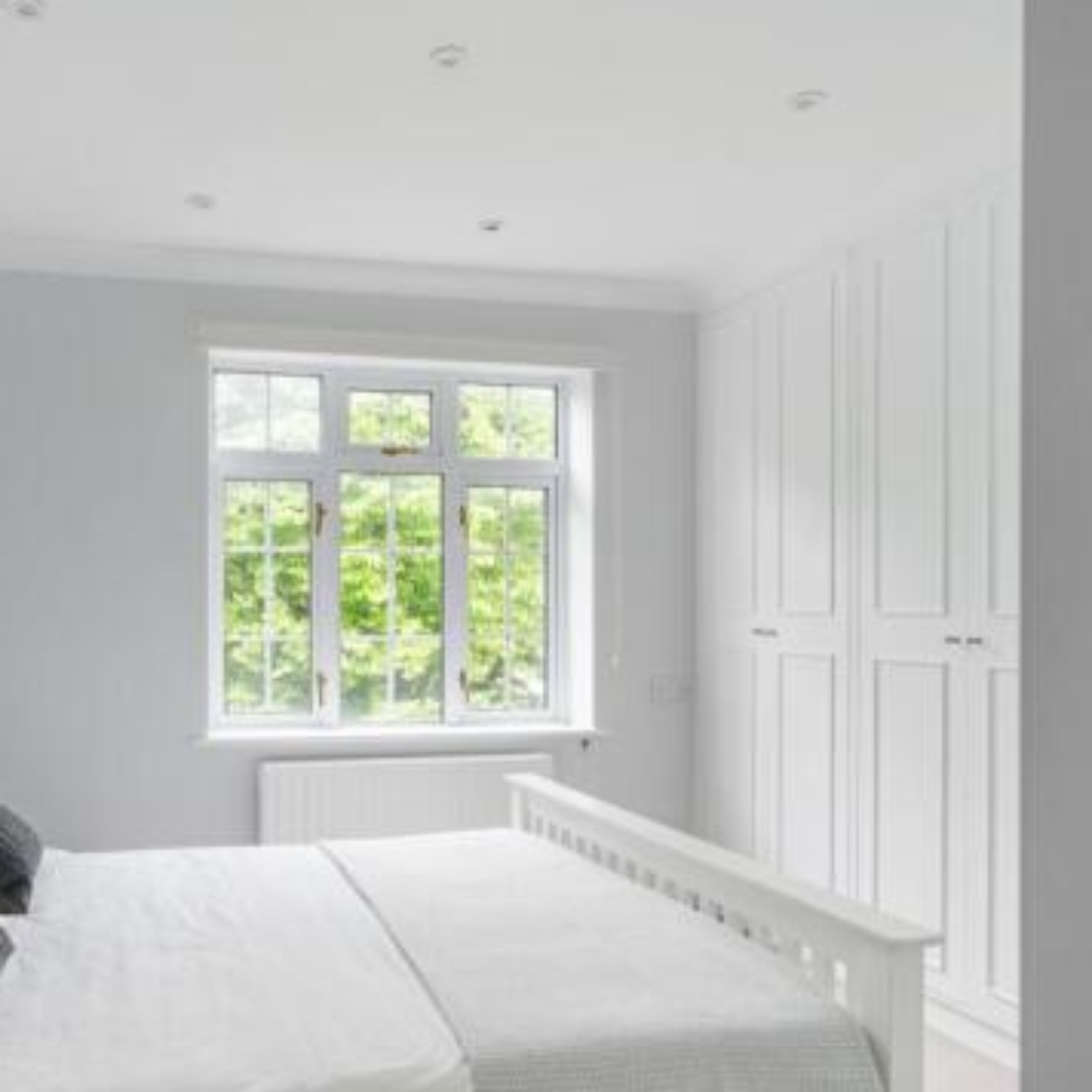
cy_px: 636
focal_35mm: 25
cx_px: 304
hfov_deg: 60.3
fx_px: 892
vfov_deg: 62.5
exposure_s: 1/8
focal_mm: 16
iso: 640
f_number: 4
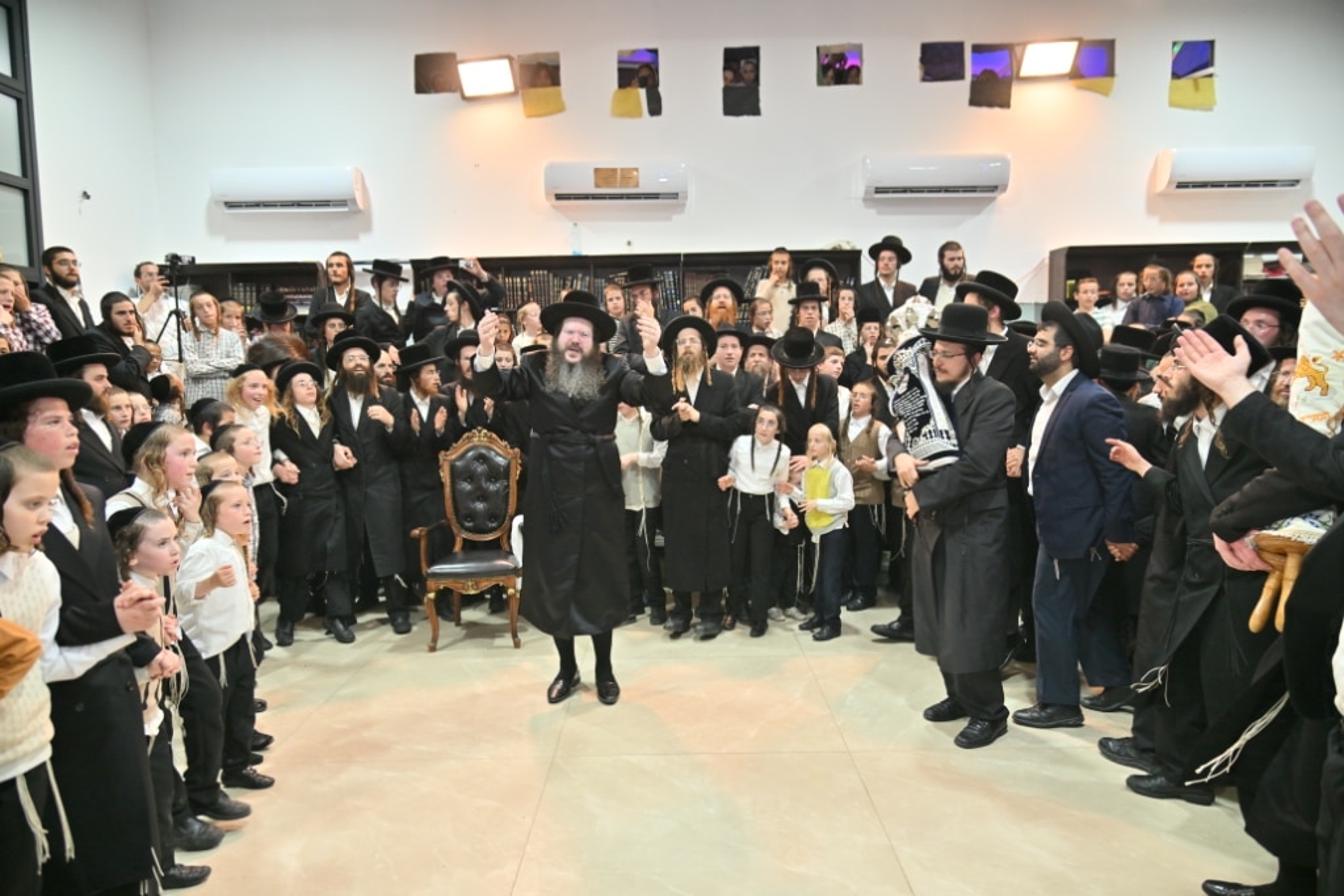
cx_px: 672
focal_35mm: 24
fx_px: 896
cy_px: 448
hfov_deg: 73.7
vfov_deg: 53.1
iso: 400
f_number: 4
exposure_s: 1/200
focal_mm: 24
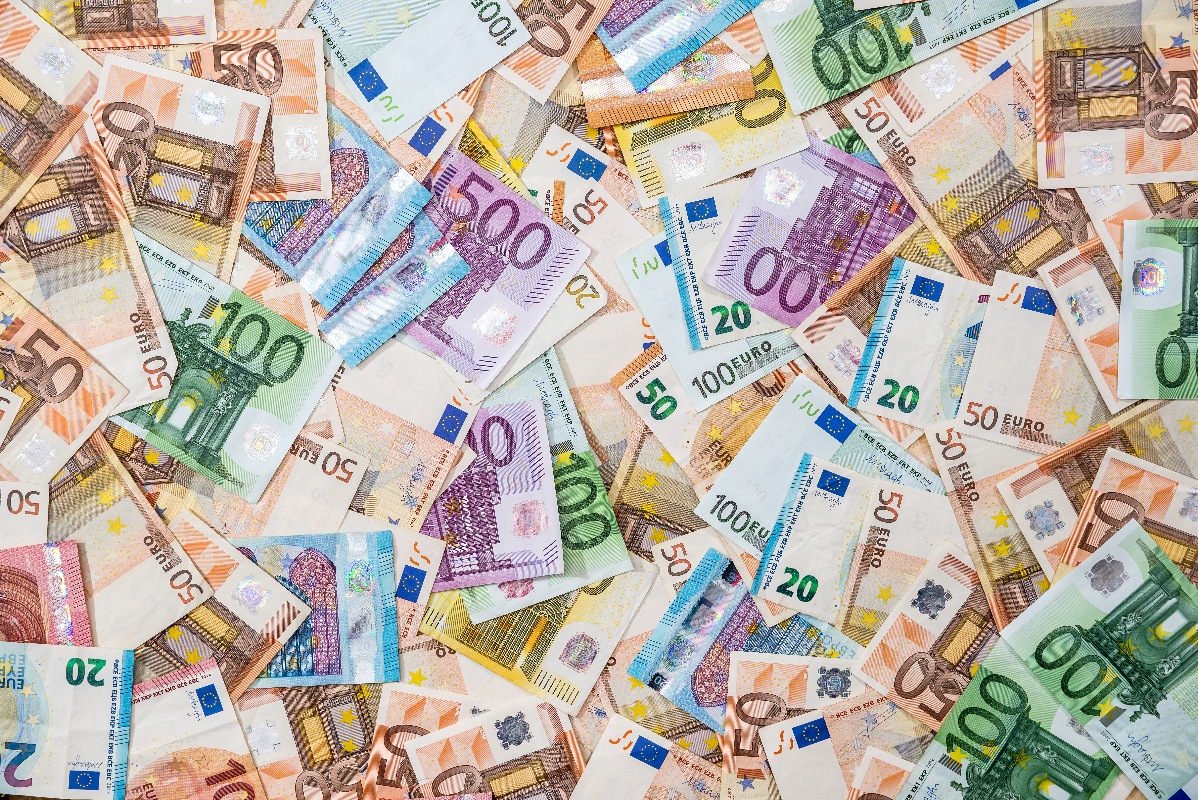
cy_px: 400
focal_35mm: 70
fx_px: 2330
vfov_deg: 19.5
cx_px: 599
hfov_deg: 28.8
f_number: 11
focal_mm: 70
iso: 320
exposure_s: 1/125
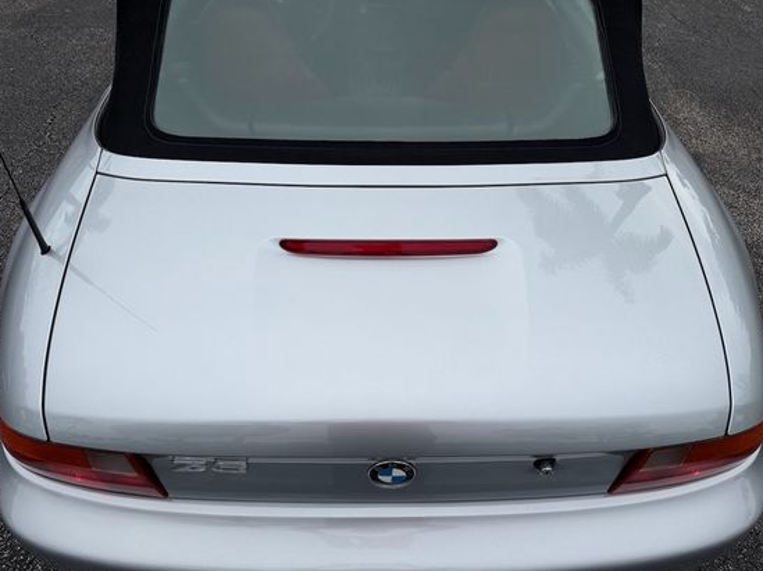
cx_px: 379
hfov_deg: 63.5
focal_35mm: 28
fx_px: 617
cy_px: 325
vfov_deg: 49.5
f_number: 1.78
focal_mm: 6.76
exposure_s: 1/6173
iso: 80
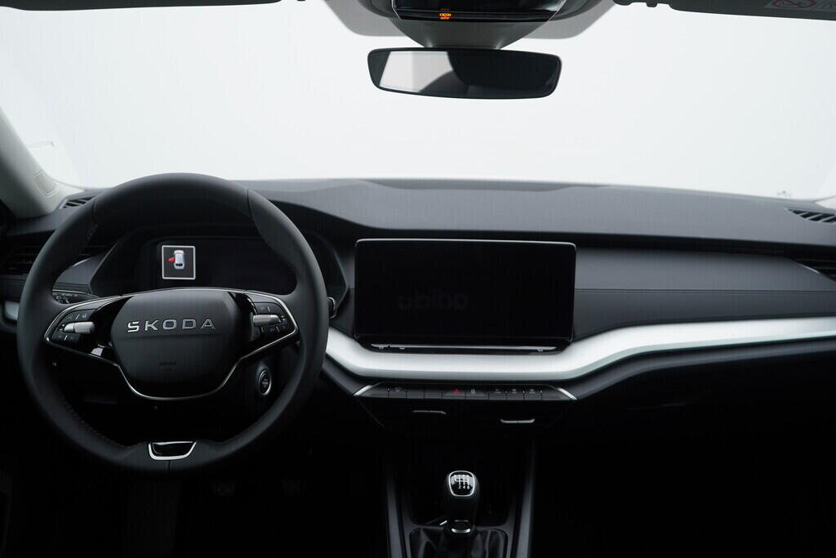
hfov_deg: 53.1
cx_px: 418
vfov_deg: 36.9
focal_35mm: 36
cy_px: 279
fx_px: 836
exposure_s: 1/60
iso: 125
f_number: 3.2
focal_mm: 24
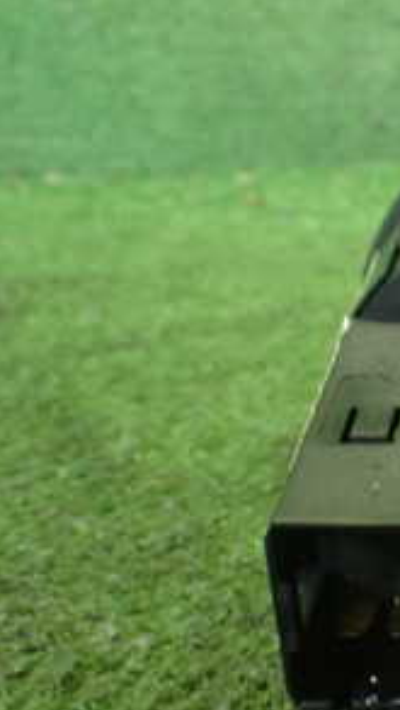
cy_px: 422
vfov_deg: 31.4
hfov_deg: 16.9
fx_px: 1262
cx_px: 528
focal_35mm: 67
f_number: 2.3
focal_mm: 5.4
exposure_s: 1/30
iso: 800
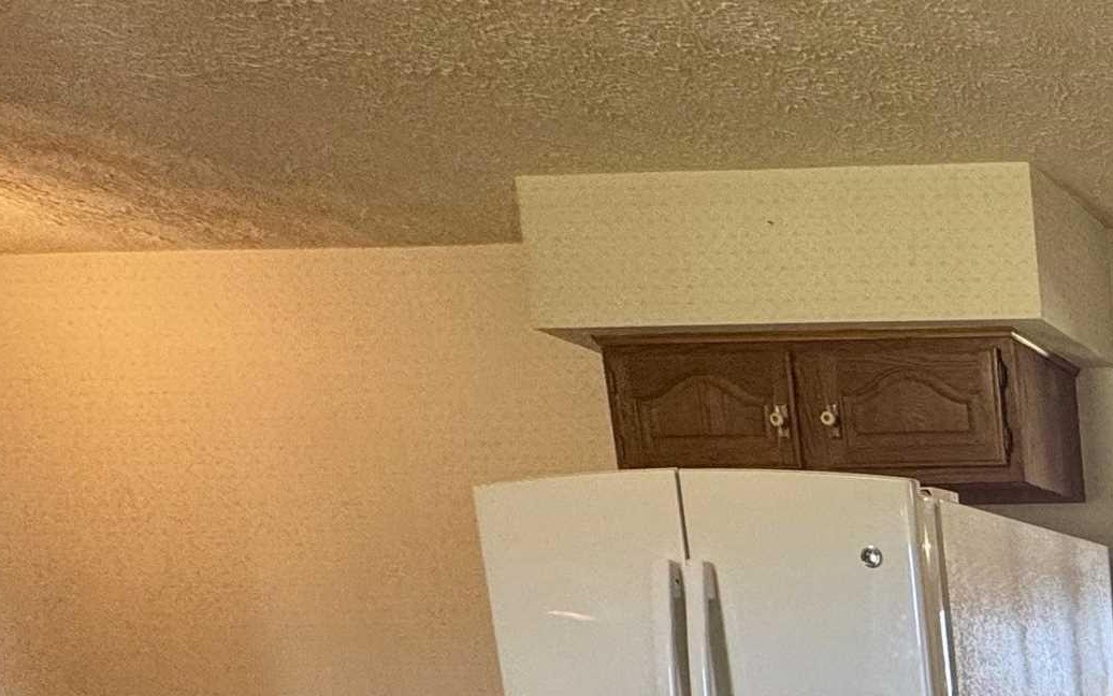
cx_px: 1638
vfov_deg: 24.7
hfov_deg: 29.3
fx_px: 1335
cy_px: 945
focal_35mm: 44
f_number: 2.2
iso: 160
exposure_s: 1/120
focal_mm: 2.22
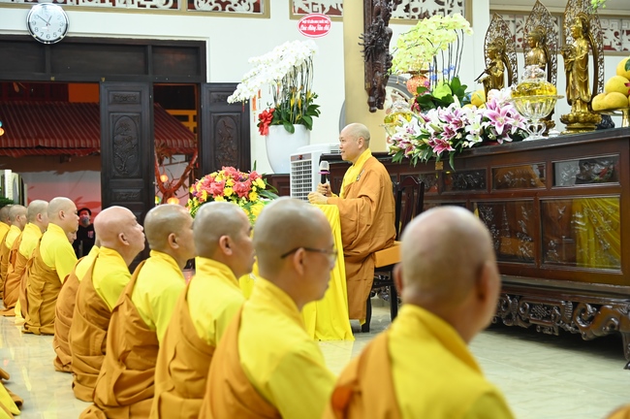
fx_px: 1014
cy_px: 210
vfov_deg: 23.3
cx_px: 315
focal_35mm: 58
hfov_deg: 34.5
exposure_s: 1/40
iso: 2000
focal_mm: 58
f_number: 4
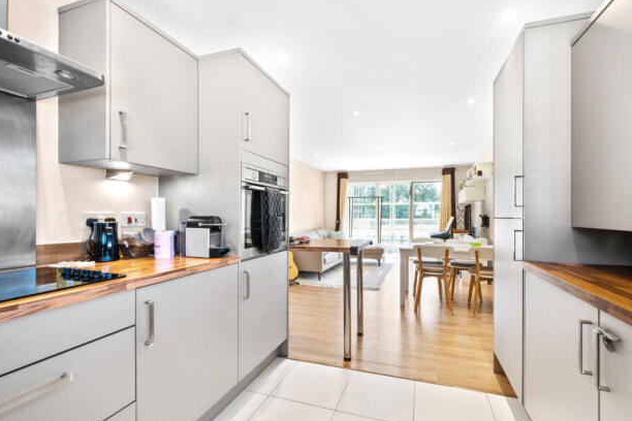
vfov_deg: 77.3
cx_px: 335
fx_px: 263
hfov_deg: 100.3
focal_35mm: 15
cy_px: 213
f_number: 16
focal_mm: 14
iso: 250
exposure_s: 1/1.25
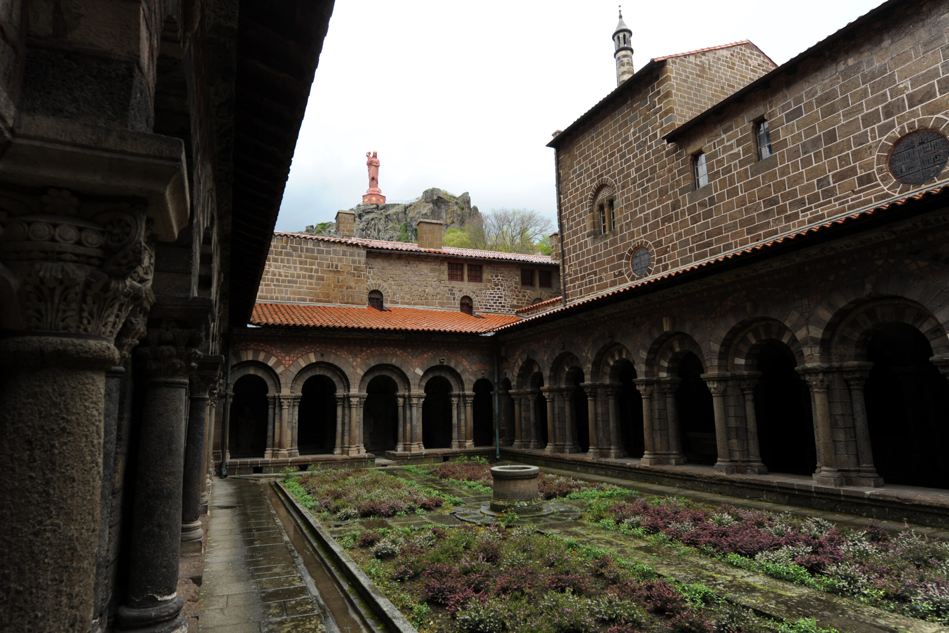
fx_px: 527
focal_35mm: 20
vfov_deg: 61.9
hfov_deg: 84.0
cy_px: 311
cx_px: 463
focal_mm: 19
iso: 200
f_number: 8
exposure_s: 1/200
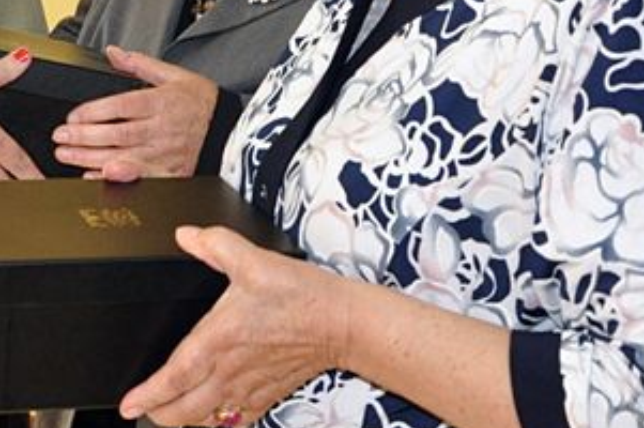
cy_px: -1
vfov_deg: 12.3
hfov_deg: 18.1
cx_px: -21
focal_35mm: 110
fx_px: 1966
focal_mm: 26
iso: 800
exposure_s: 1/100
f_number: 5.6
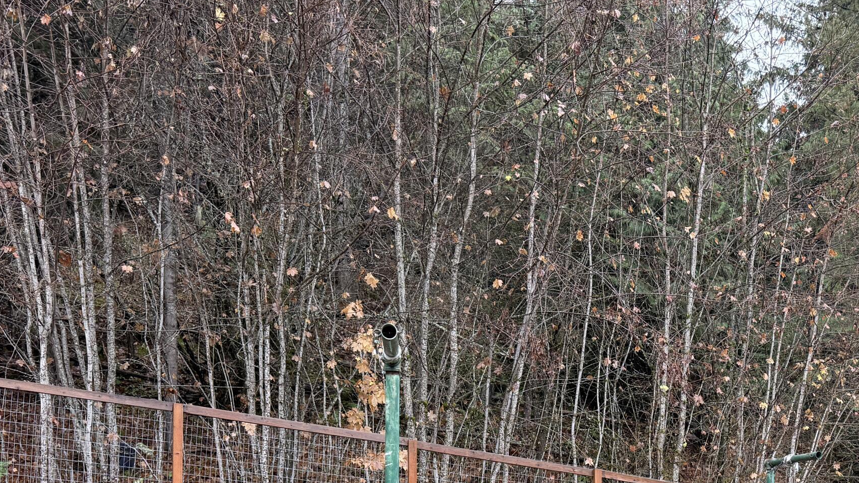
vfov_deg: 23.9
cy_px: 559
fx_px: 1048
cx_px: 623
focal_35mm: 46
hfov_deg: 43.4
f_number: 1.78
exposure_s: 1/243
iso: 160
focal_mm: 6.76
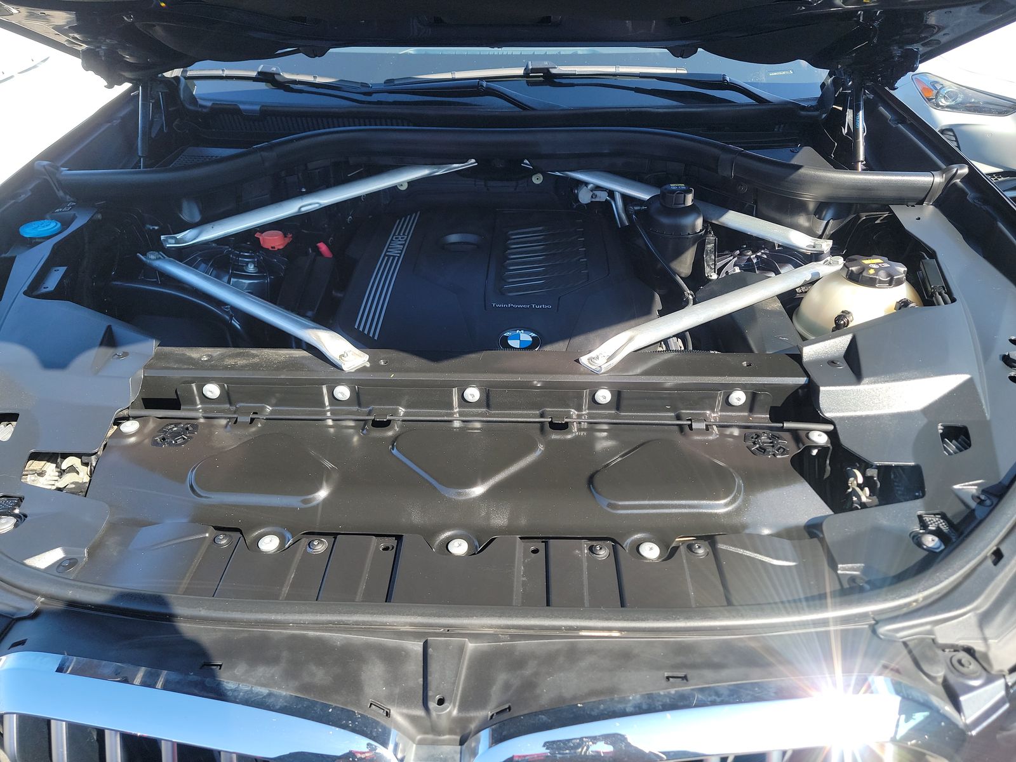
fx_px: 704
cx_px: 508
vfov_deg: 56.8
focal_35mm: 24
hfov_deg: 71.6
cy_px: 381
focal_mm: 6.7
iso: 50
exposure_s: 1/150
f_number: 1.8
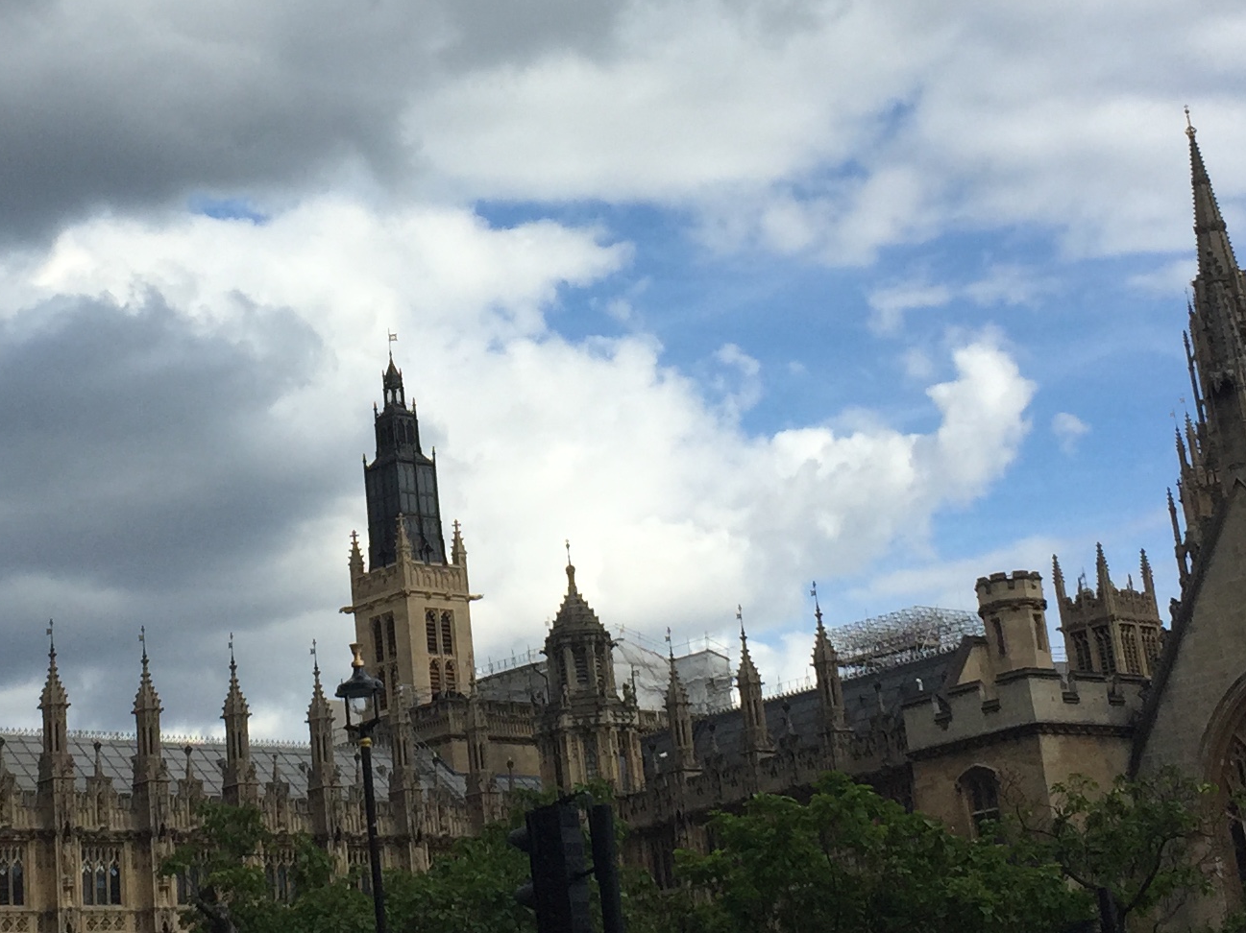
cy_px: 234
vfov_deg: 20.0
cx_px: 404
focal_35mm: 73
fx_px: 2627
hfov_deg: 26.5
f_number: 2.2
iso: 32
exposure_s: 1/2639
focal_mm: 4.15
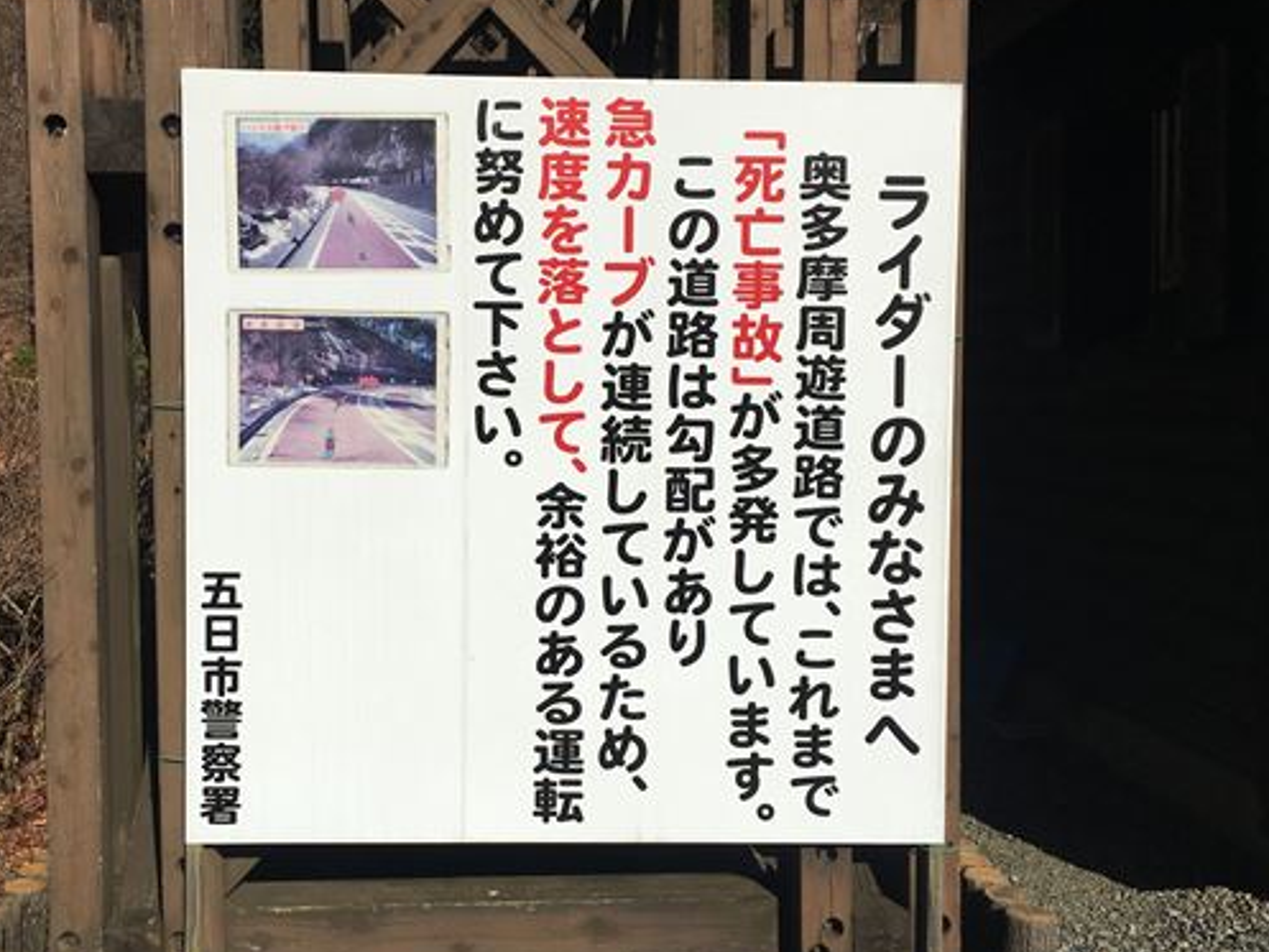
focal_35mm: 35
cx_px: 526
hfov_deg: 52.4
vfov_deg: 40.7
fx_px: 1283
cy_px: 459
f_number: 2.2
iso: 25
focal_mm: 4.15
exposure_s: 1/3663
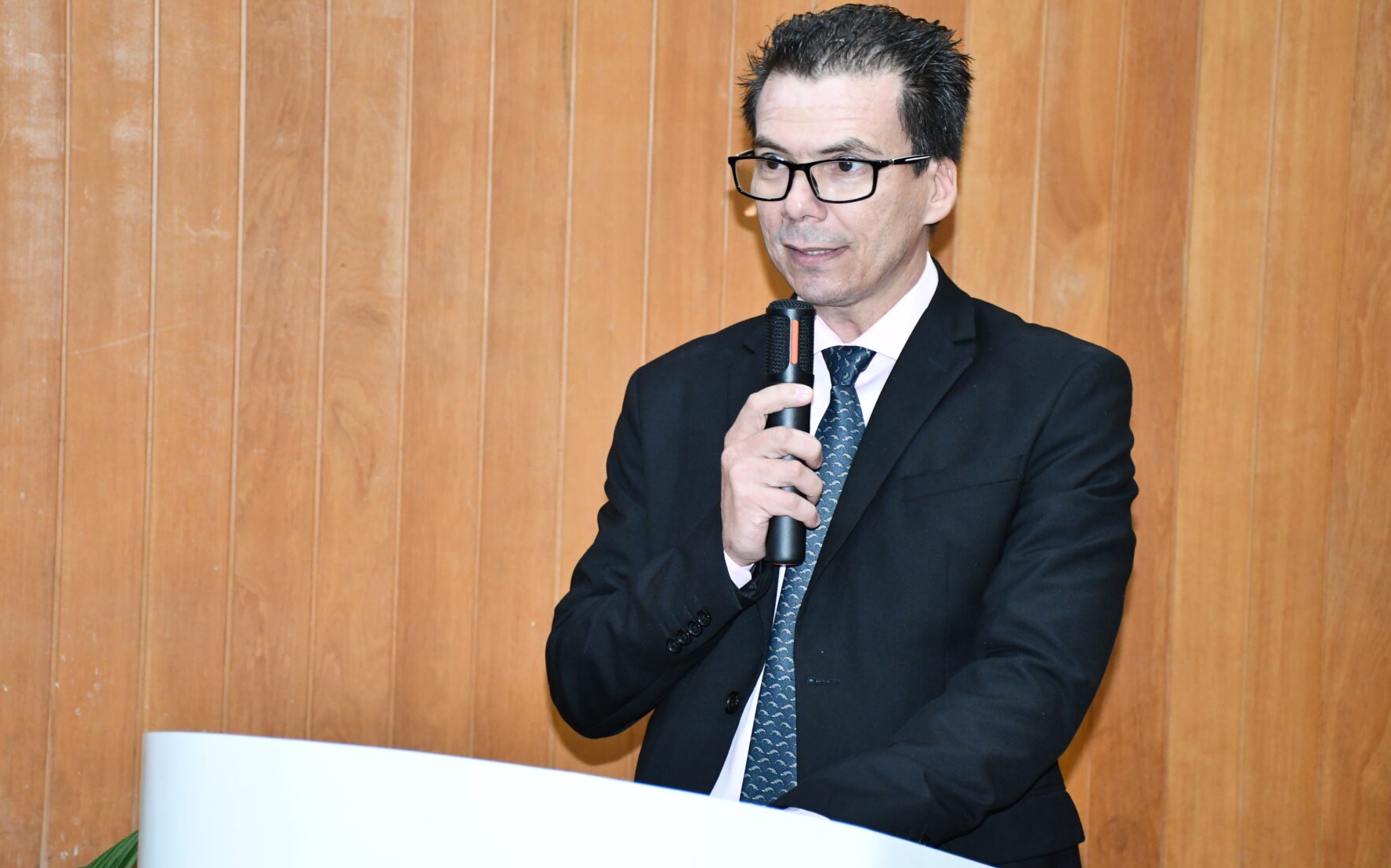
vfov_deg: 15.2
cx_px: 654
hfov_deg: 24.1
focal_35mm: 86
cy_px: 387
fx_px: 3260
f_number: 4.8
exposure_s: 1/60
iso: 2000
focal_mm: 52
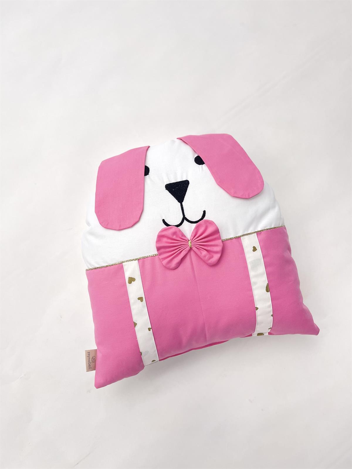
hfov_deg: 53.1
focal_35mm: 26
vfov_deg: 67.3
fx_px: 353
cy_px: 234
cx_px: 176
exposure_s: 1/121
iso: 80
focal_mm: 5.1
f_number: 1.6
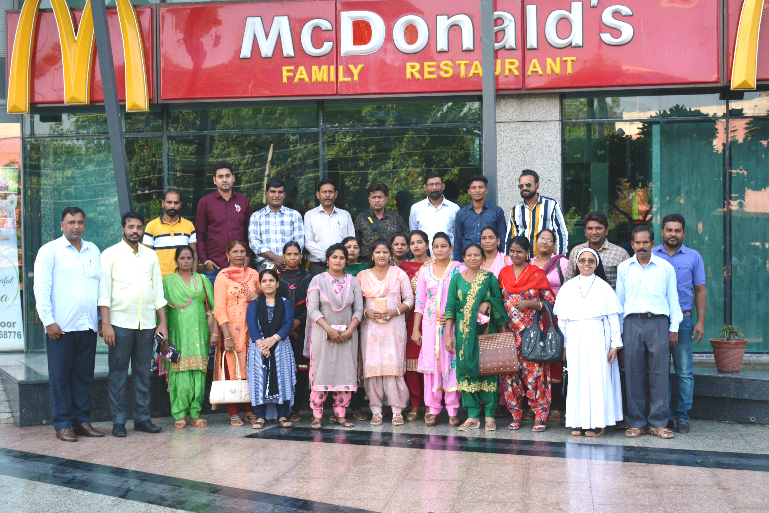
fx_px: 1121
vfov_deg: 25.8
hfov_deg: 37.9
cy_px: 256
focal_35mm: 52
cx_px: 384
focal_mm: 35
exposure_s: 1/250
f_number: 5.6
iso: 360
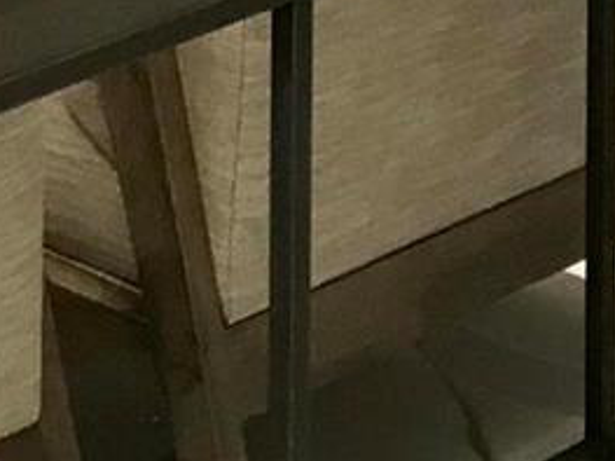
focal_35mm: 226
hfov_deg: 8.6
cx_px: -164
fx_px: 4013
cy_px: -962
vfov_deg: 6.0
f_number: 2.2
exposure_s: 1/30
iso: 50
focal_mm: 4.15
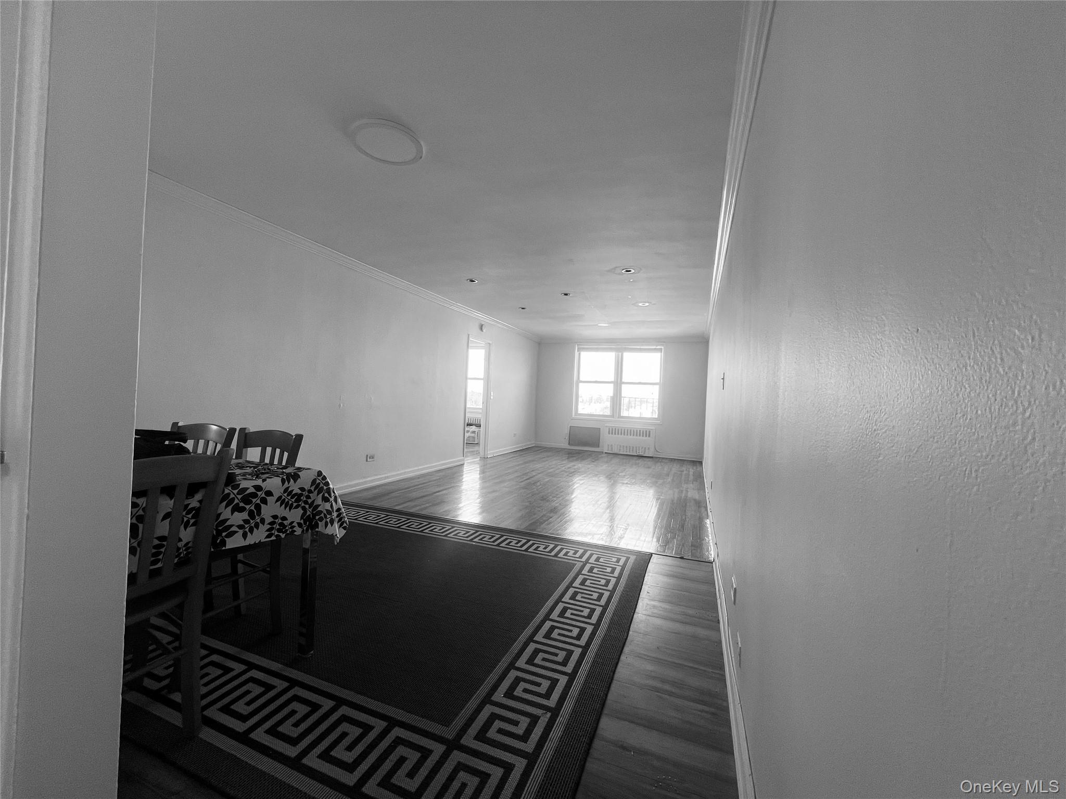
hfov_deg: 106.2
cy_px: 400
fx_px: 400
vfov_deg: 89.9
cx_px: 533
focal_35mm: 13
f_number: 1.8
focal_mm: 1.57
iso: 50
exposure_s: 1/99
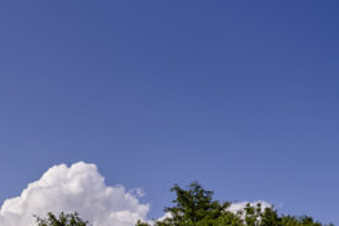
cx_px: 58
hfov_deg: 30.5
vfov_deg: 19.3
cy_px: 305
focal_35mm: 64
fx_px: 602
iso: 200
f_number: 2.8
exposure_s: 1/5000
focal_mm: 21
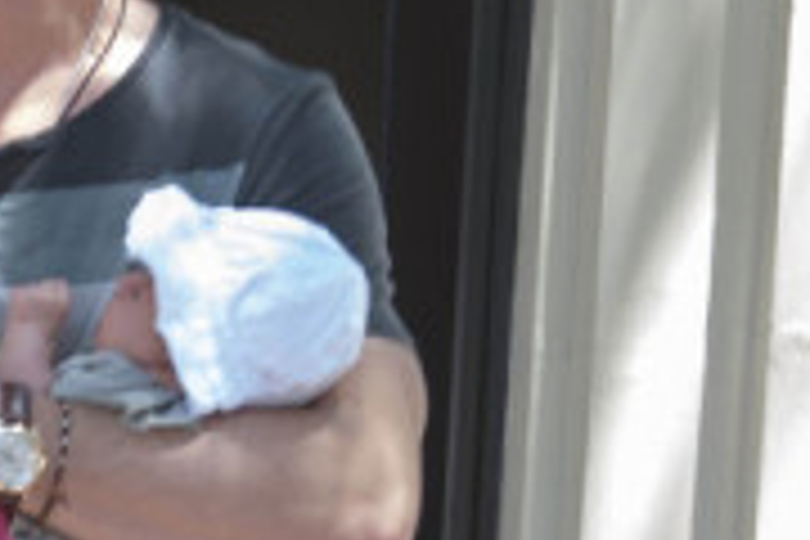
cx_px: -454
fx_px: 3487
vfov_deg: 8.8
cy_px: 378
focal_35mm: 155
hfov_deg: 12.5
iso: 560
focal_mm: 48
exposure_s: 1/160
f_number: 5
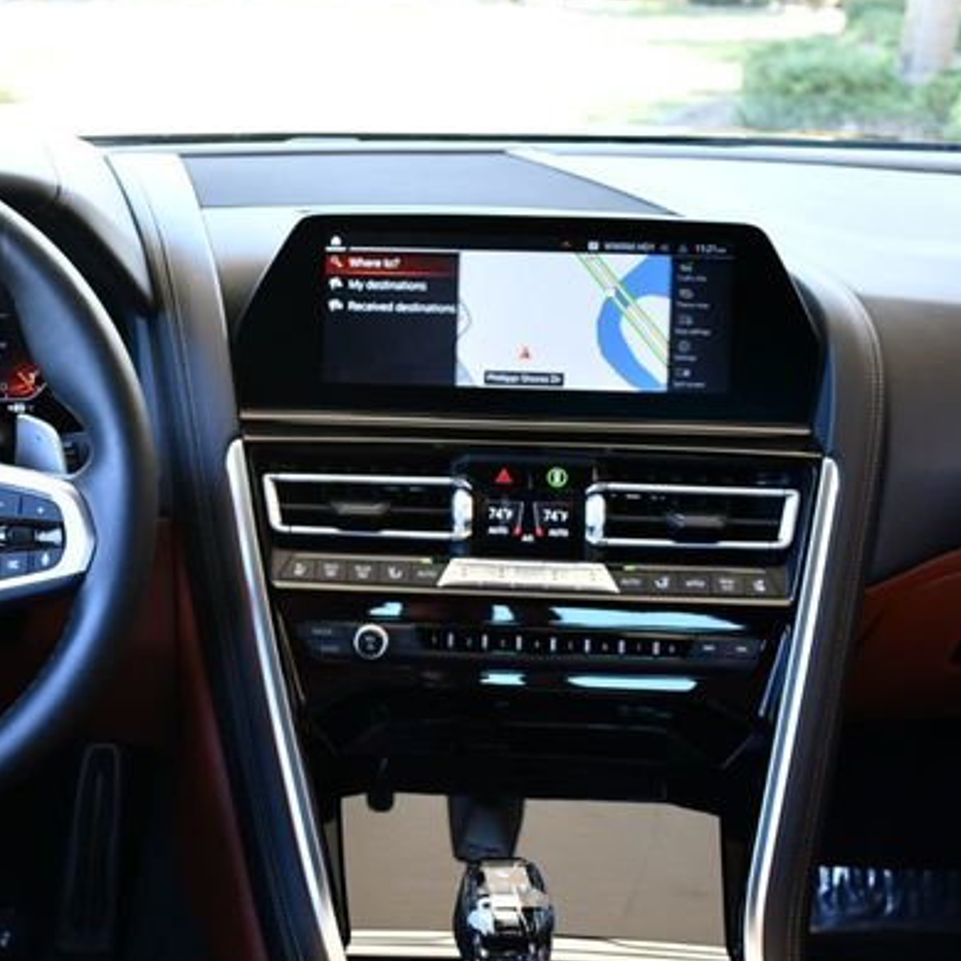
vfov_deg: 30.6
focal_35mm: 56
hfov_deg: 29.8
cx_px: 193
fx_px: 1759
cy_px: 495
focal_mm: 20
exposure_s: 1/200
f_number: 3.8
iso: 800
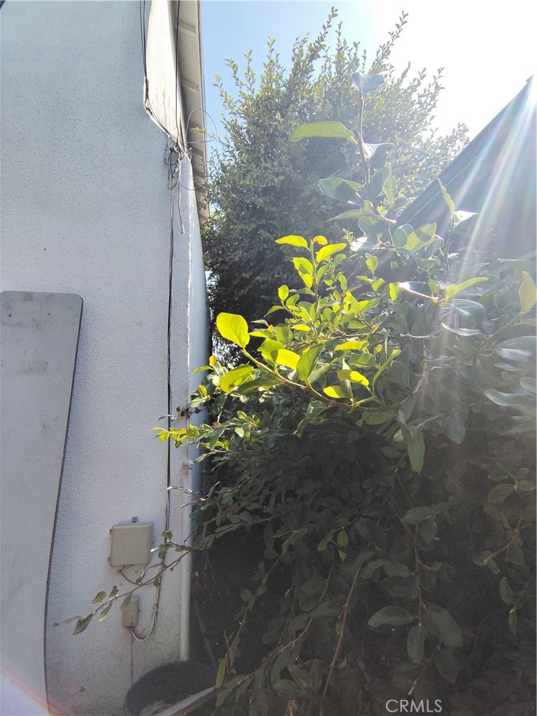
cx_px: 268
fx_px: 331
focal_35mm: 16
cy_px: 358
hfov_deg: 78.1
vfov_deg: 94.5
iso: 100
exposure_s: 1/944
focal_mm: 2.13
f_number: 2.2
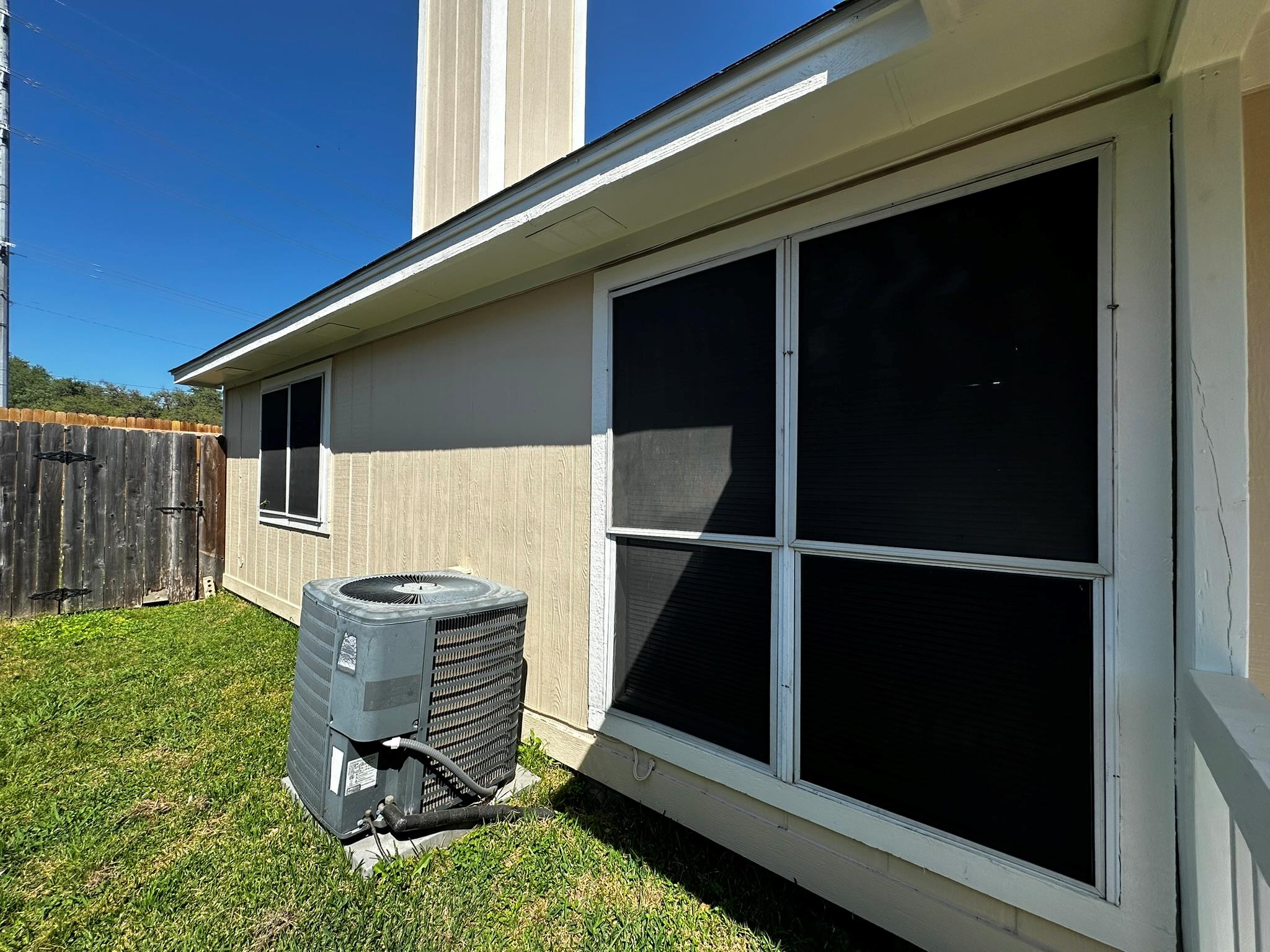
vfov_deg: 85.7
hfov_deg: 102.1
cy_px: 476
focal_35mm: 14
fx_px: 514
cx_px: 635
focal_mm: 2.22
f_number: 2.2
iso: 50
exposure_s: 1/1511
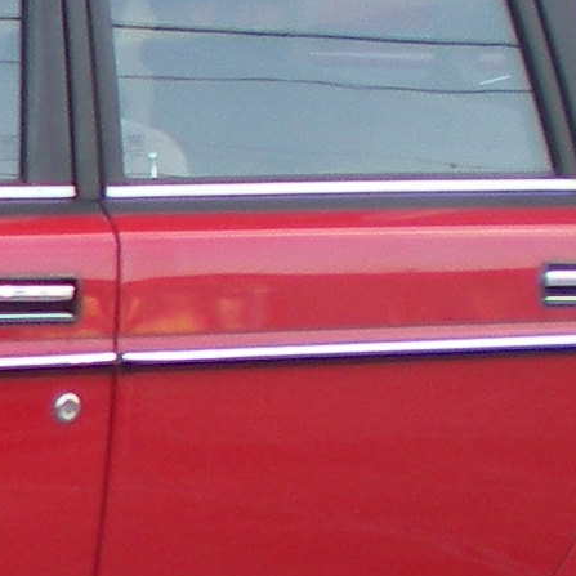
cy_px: 410
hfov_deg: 7.0
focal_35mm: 245
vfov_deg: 7.1
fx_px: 4612
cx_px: -465
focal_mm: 6.3
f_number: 3.1
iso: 64
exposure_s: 1/99.6
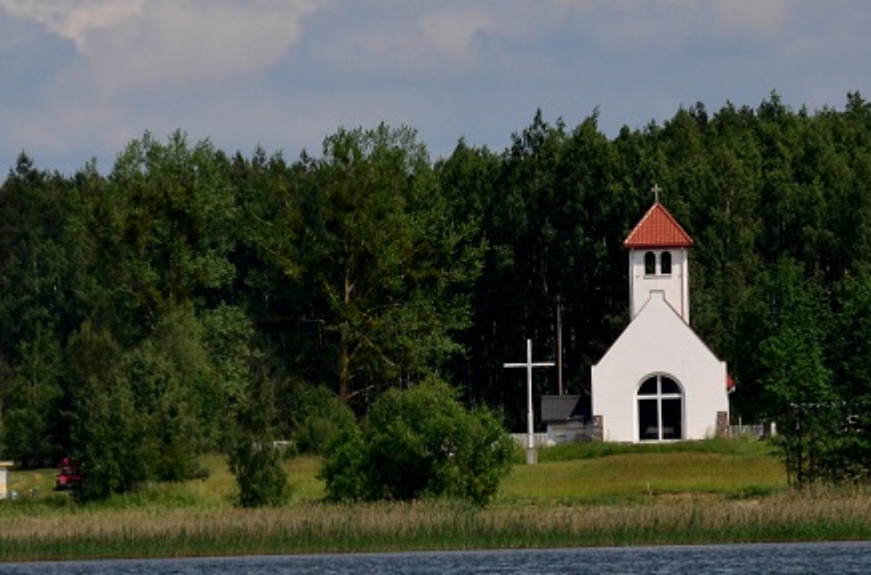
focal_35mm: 619
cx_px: 608
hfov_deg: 3.3
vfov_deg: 2.2
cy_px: 420
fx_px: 14933
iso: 560
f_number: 5
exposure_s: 1/8000
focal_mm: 180
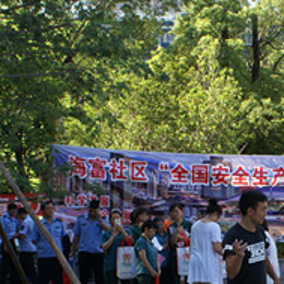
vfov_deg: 21.2
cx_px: 273
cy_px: 215
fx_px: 752
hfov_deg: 20.8
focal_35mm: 81
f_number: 8
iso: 100
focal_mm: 24
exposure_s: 1/60
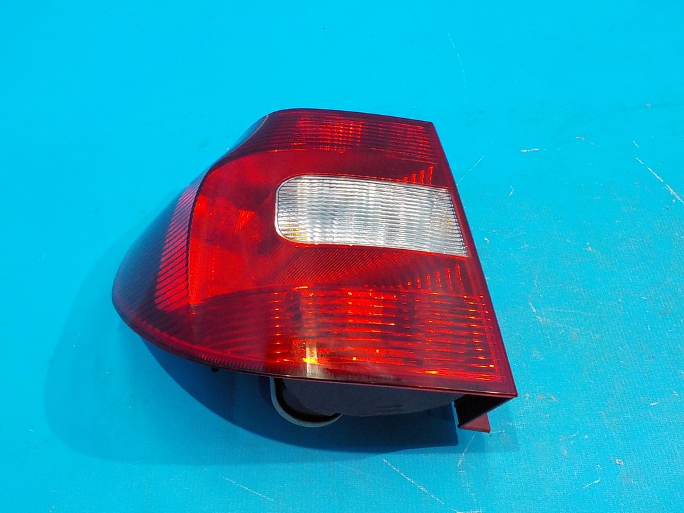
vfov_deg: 46.8
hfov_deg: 60.0
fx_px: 593
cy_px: 256
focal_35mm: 30
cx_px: 342
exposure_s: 1/30
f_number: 3.3
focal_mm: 4.1
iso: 320
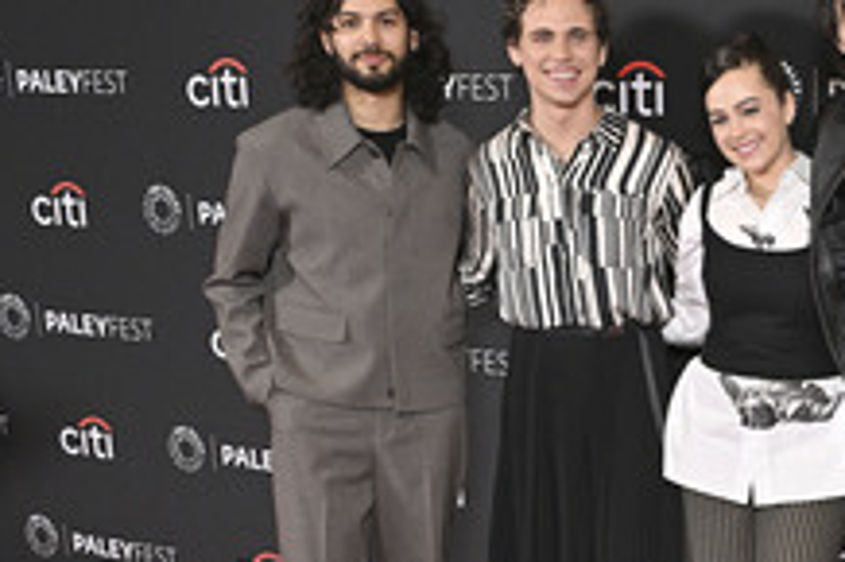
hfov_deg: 31.5
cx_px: 797
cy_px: 457
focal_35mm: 60
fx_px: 1407
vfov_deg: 22.3
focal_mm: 29
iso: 2500
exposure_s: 1/250
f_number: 5.6
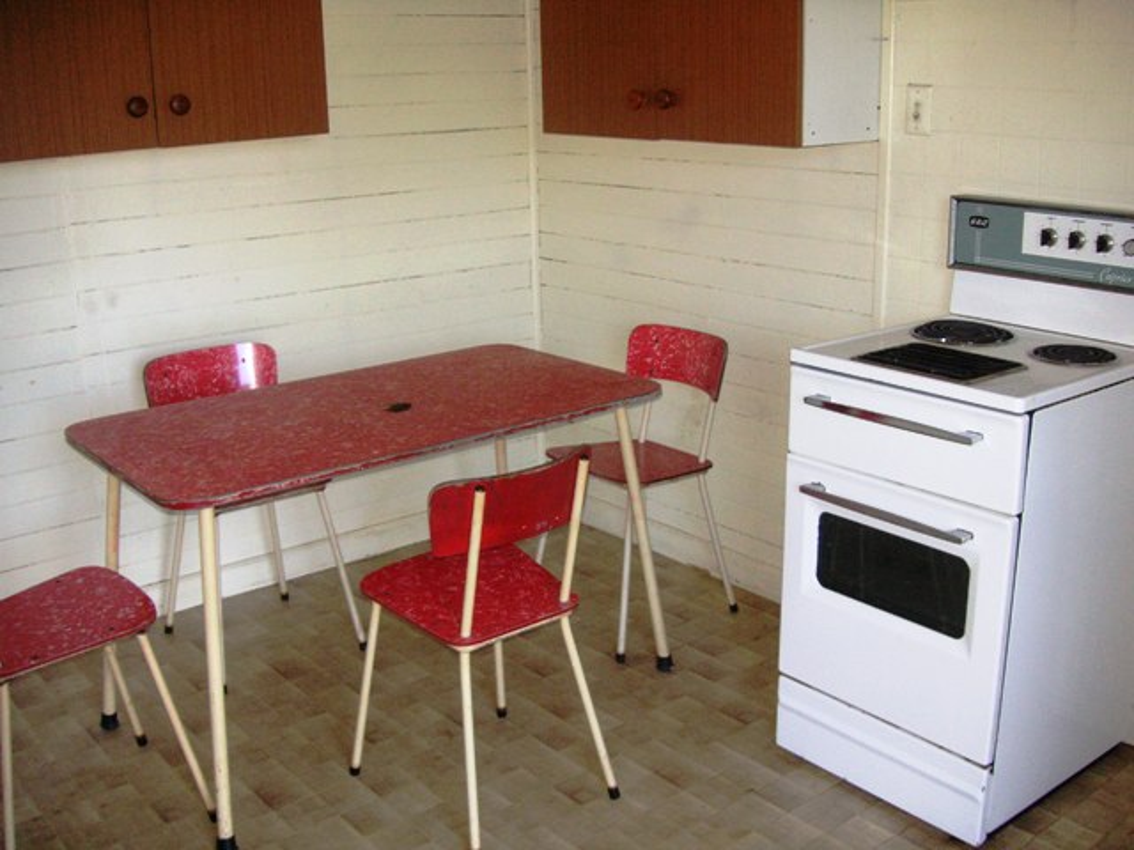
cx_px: 567
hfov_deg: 50.1
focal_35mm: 37
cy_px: 425
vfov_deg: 38.7
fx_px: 1212
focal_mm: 6.1
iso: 160
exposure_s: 1/45
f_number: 2.8
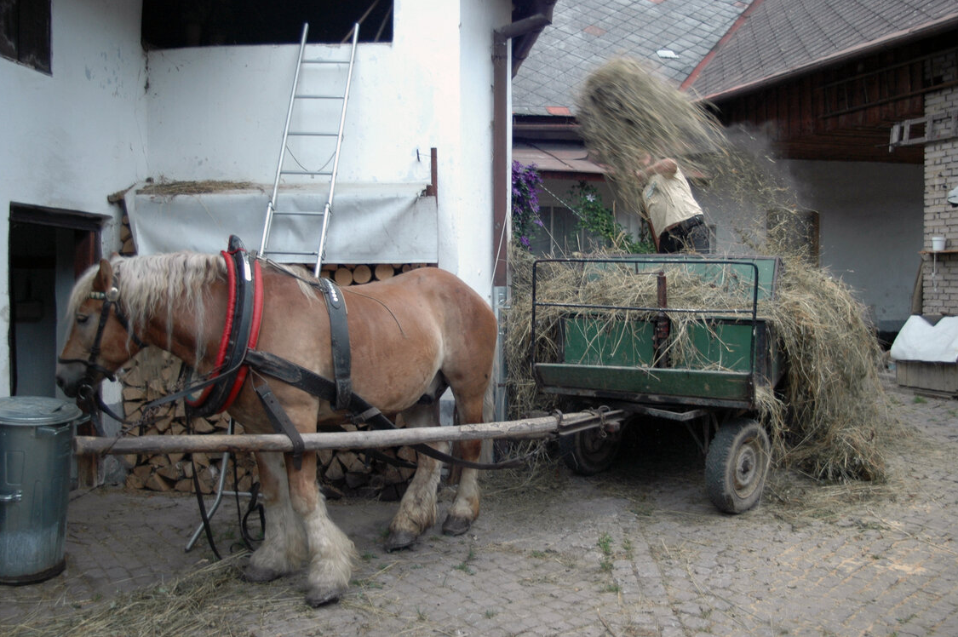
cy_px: 298
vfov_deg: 41.0
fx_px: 851
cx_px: 478
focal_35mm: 32
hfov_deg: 58.8
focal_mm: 20
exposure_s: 1/80
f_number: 5
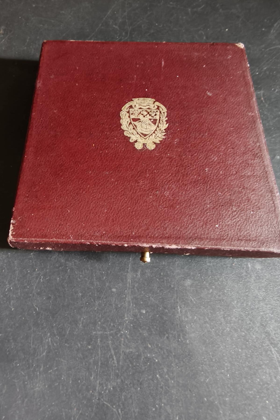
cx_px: 150
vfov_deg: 73.7
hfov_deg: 53.1
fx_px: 280
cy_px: 210
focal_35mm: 24
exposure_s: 1/25
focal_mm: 2.32
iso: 2500
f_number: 2
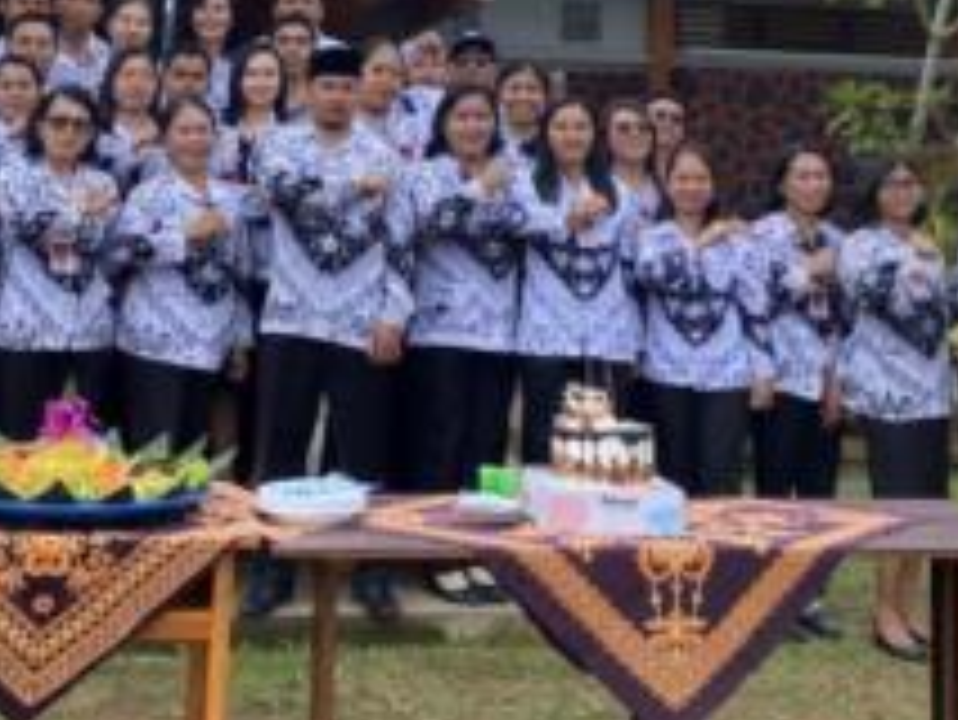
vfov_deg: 23.5
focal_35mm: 61
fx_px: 1689
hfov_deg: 31.6
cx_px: 396
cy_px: 83
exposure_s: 1/1866
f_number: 1.8
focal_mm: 4.25
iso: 32
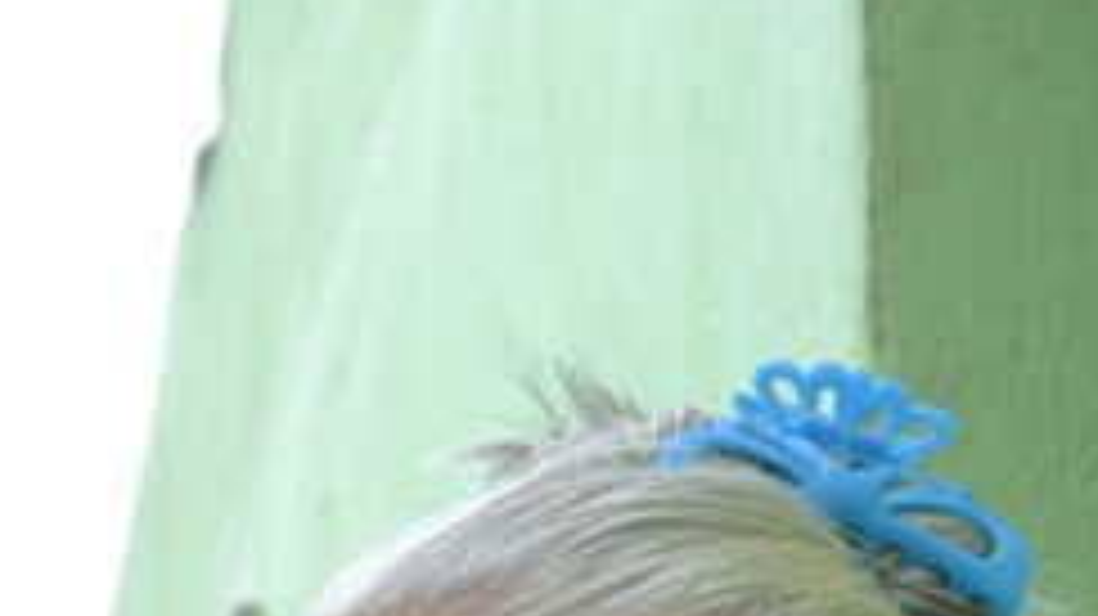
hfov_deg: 7.9
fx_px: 7905
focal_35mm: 272
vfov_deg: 4.4
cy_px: 1129
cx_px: 36
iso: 1600
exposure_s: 1/320
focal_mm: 55
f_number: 9
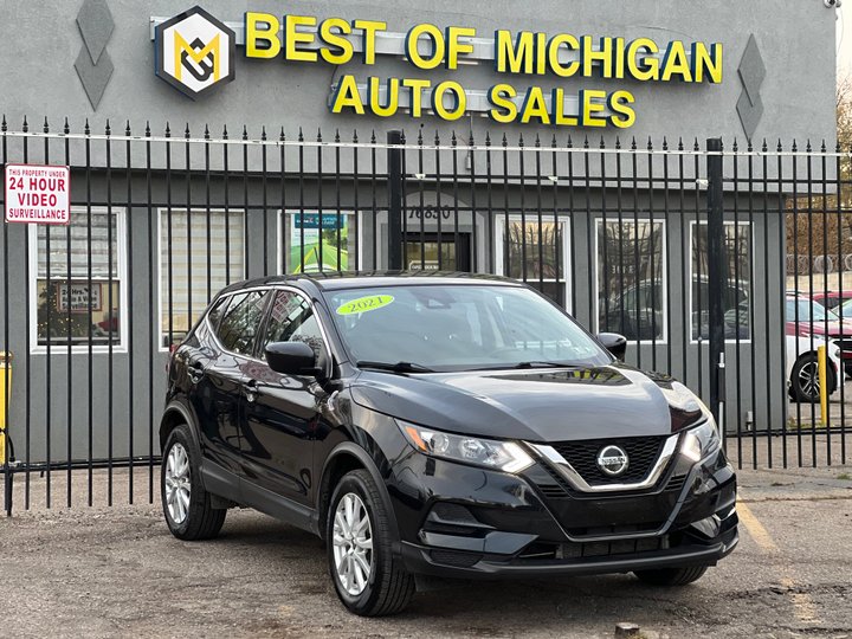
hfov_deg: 25.3
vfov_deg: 19.1
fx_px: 1895
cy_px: 320
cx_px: 426
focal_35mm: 77
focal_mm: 9
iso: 160
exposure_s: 1/121
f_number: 2.8
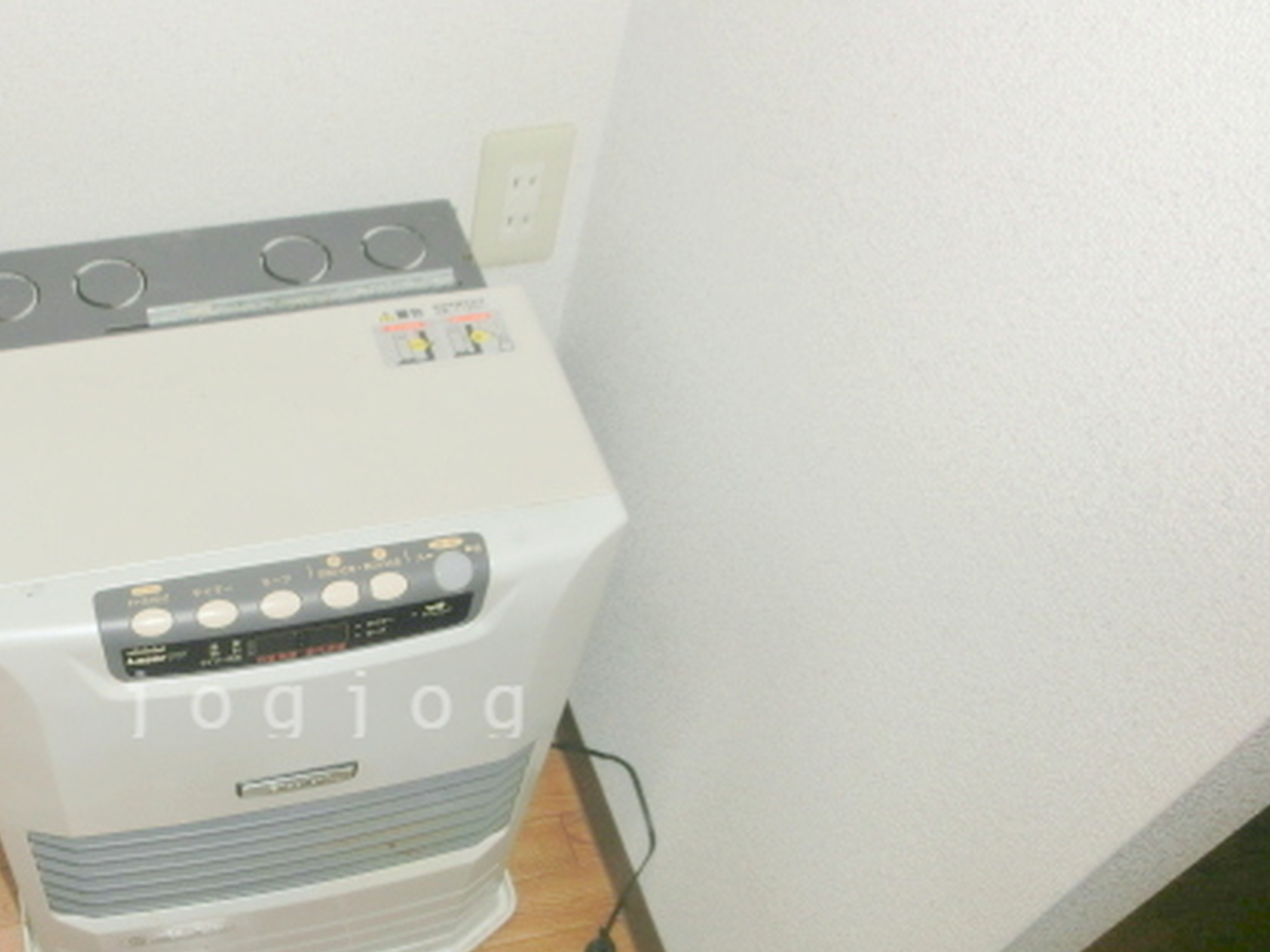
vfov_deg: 37.8
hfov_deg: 48.4
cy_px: 701
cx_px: 331
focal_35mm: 37
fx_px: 1357
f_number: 3
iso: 80
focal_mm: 4.24
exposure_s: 1/250
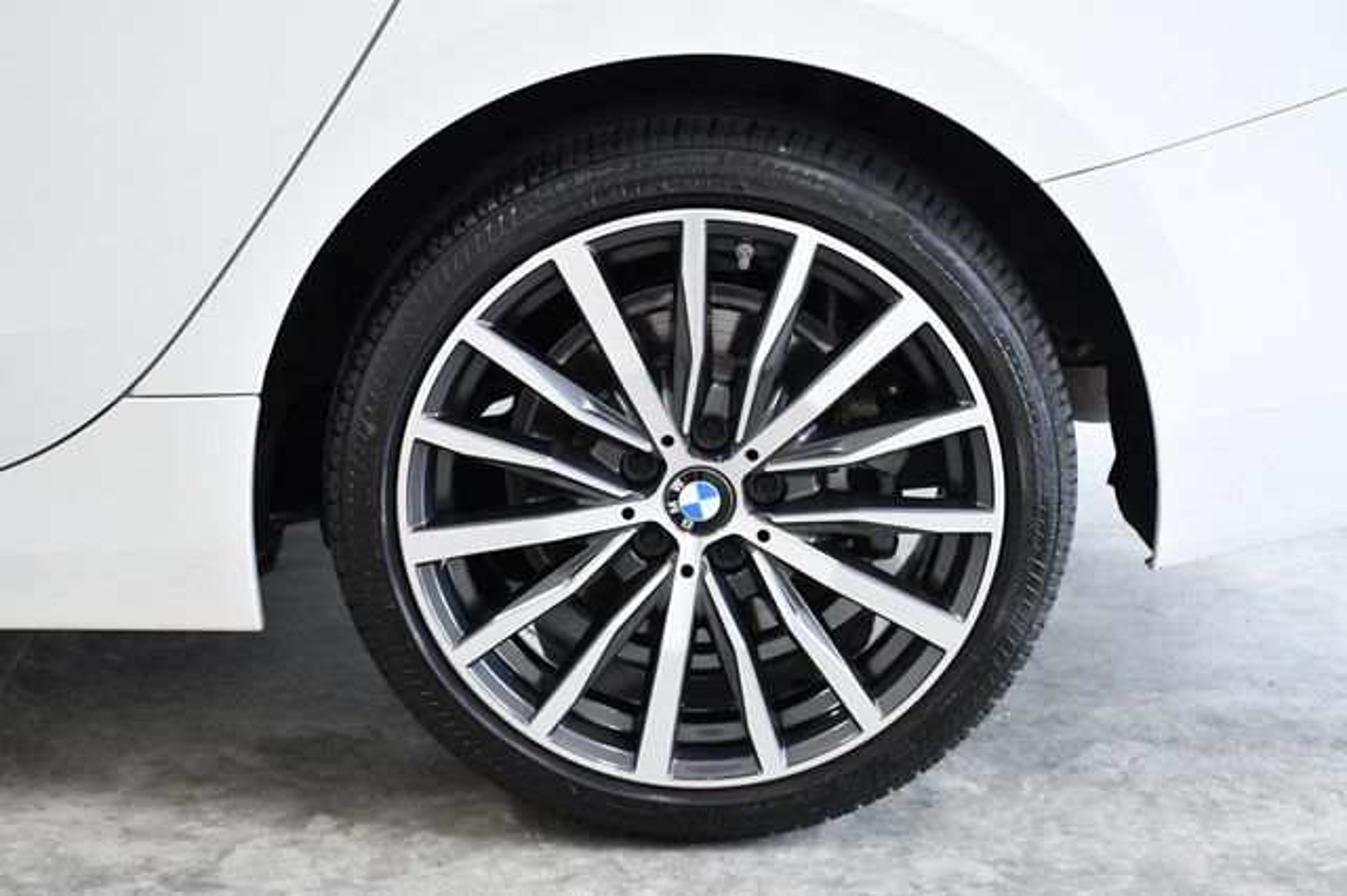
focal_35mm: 67
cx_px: 674
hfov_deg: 30.1
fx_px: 2506
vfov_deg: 20.3
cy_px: 448
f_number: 8
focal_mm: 45
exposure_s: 1/250
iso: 2500
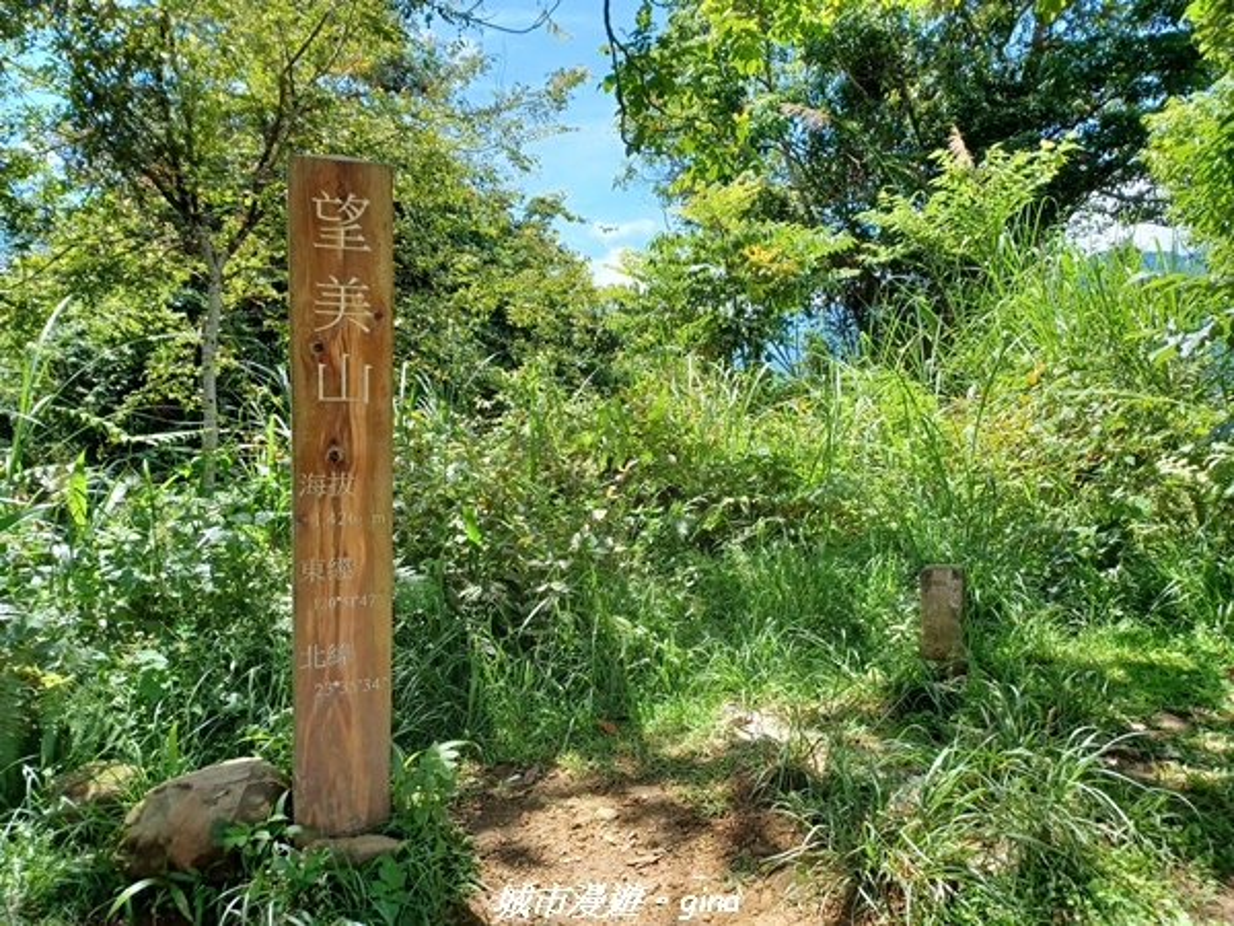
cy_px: 463
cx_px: 617
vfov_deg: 54.9
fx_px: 891
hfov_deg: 69.4
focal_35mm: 25
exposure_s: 1/132
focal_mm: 4.6
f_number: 1.8
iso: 32
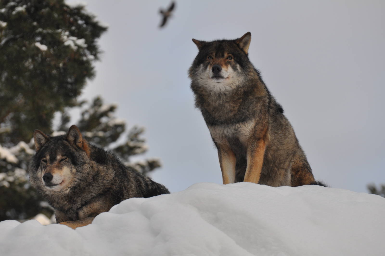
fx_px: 3125
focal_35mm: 292
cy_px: 128
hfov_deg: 7.1
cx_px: 192
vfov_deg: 4.7
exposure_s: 1/500
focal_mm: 195
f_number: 5.6
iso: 320
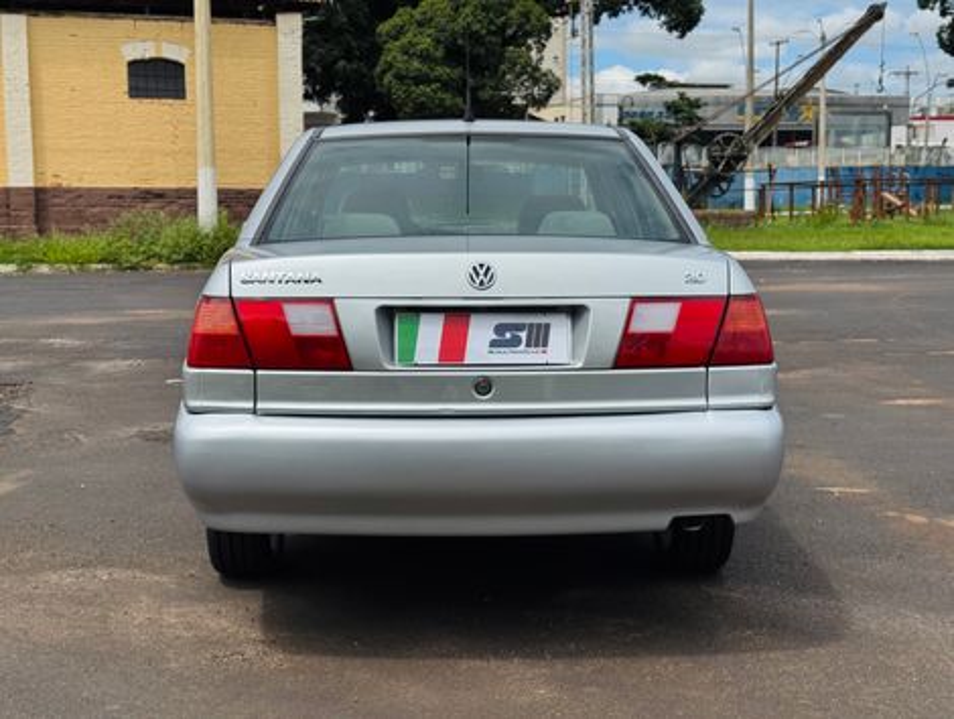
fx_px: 1325
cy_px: 360
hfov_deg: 39.6
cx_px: 477
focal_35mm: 48
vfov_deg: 30.3
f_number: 1.78
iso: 80
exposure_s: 1/12500
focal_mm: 6.76
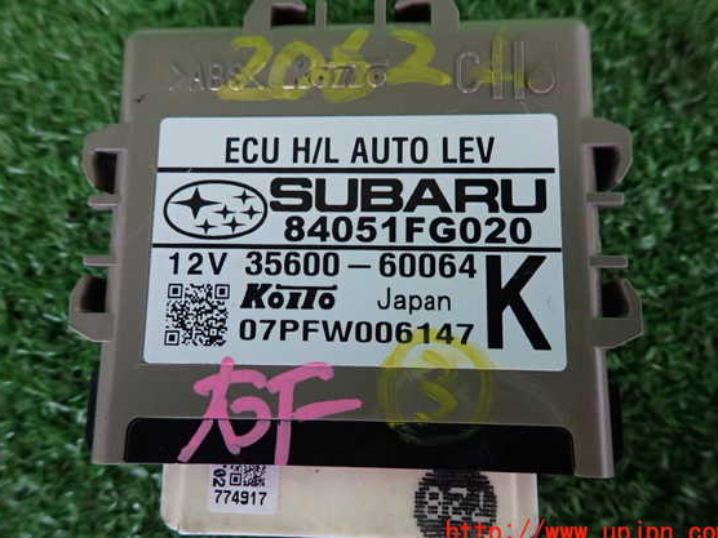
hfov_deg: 65.3
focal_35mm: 27
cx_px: 350
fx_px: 560
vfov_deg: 51.3
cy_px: 259
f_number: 2
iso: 200
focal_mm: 4.5
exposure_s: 1/30
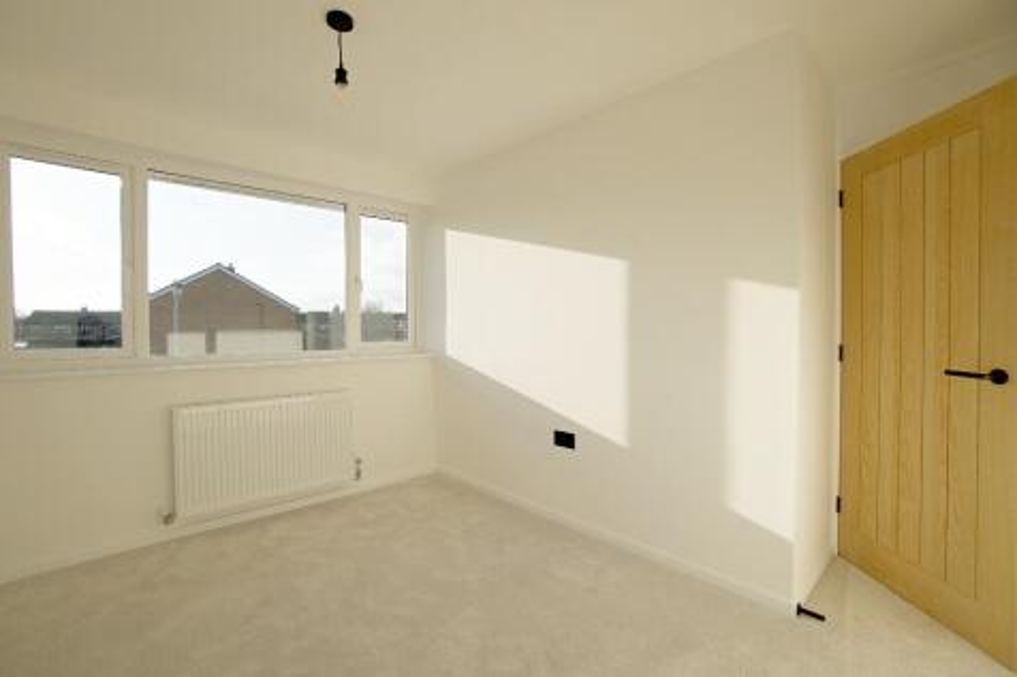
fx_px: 424
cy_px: 338
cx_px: 508
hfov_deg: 100.4
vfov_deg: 77.3
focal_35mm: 15
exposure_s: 1/500
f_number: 7.1
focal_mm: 10
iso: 100
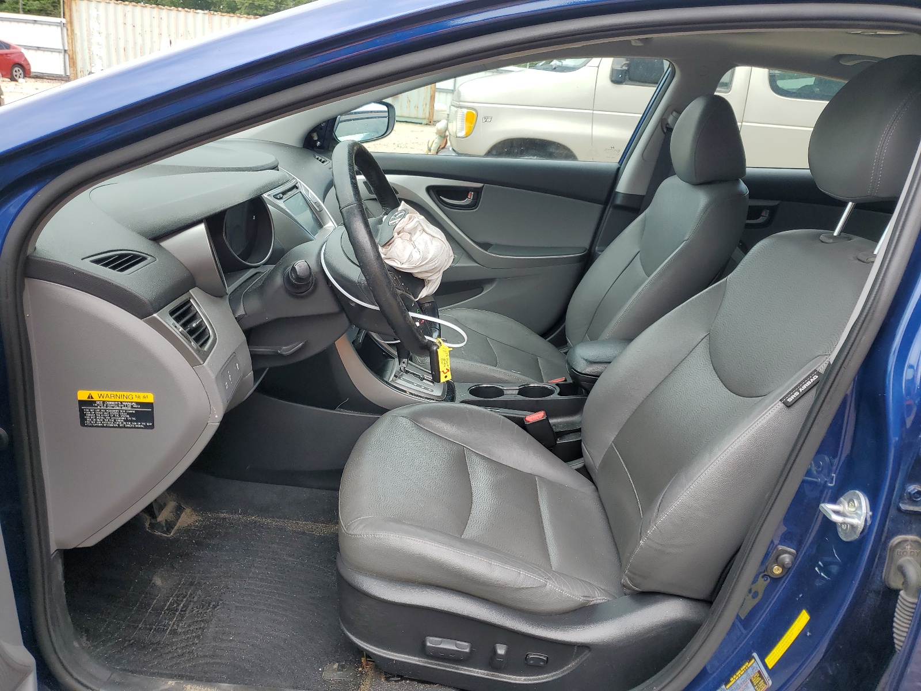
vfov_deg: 53.1
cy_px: 346
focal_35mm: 26
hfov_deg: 67.3
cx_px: 460
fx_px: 692
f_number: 1.5
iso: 50
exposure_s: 1/667
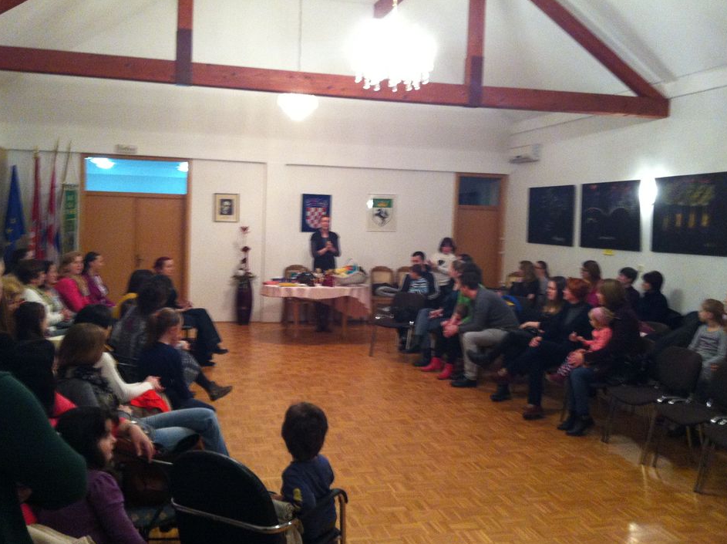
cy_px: 256
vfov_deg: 37.6
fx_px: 797
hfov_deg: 49.0
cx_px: 353
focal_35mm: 38
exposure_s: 1/15
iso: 320
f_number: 2.8
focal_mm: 3.85
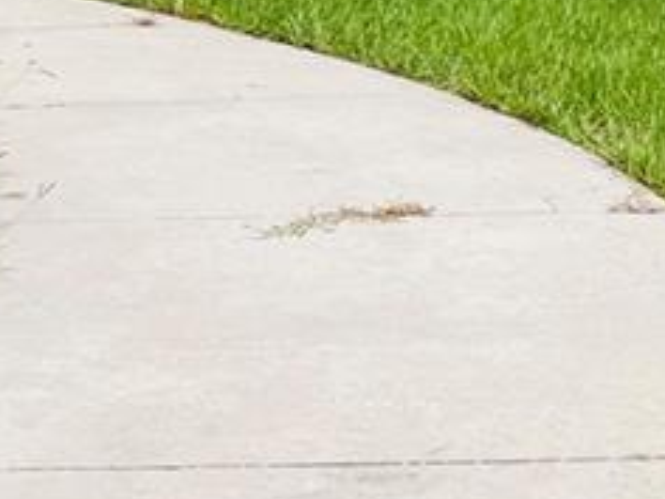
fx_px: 2171
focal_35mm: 113
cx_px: 1282
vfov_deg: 13.0
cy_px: 45
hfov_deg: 14.7
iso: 50
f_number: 1.5
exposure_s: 1/4444
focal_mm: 5.7
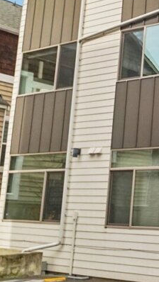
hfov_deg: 16.7
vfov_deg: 33.5
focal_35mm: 59
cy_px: 25
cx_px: 292
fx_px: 442
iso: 1600
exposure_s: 1/4000
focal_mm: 16
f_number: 5.6
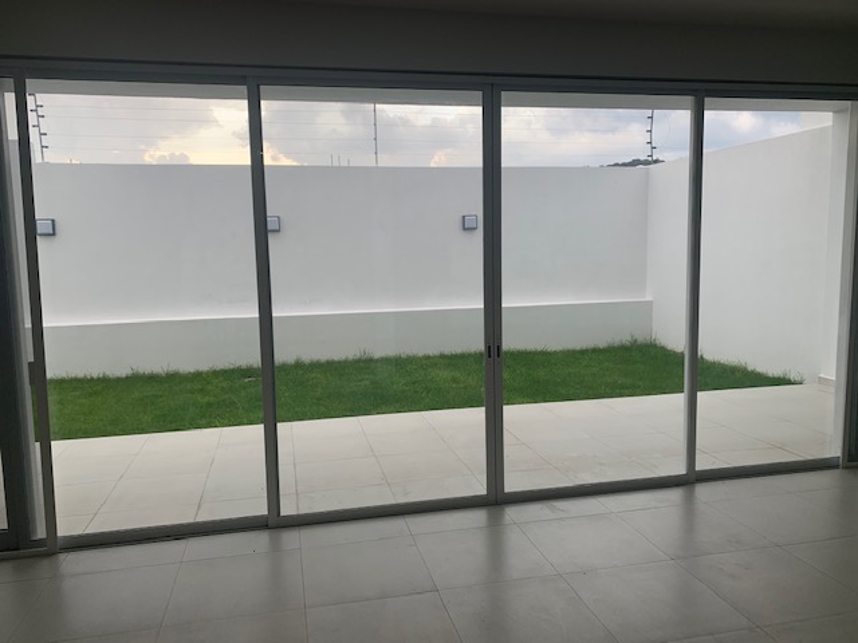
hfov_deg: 67.3
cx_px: 429
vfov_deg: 53.1
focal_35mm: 26
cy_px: 322
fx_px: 644
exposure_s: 1/161
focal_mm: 4.25
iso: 25
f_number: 1.8
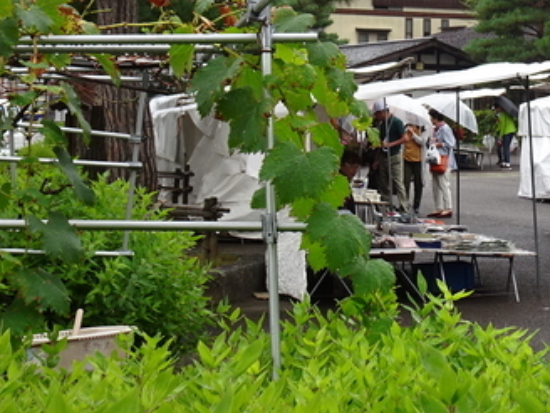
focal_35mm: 100
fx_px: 1589
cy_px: 106
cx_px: 580
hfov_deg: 19.0
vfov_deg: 14.7
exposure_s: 1/80
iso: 80
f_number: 4
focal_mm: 7.05
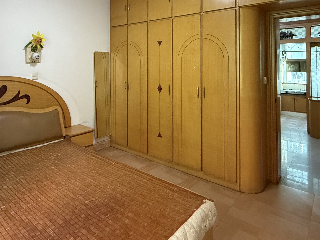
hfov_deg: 68.0
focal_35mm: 25
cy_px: 60
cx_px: 115
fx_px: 231
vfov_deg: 52.5
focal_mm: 2.22
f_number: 2.2
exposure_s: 1/50
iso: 640
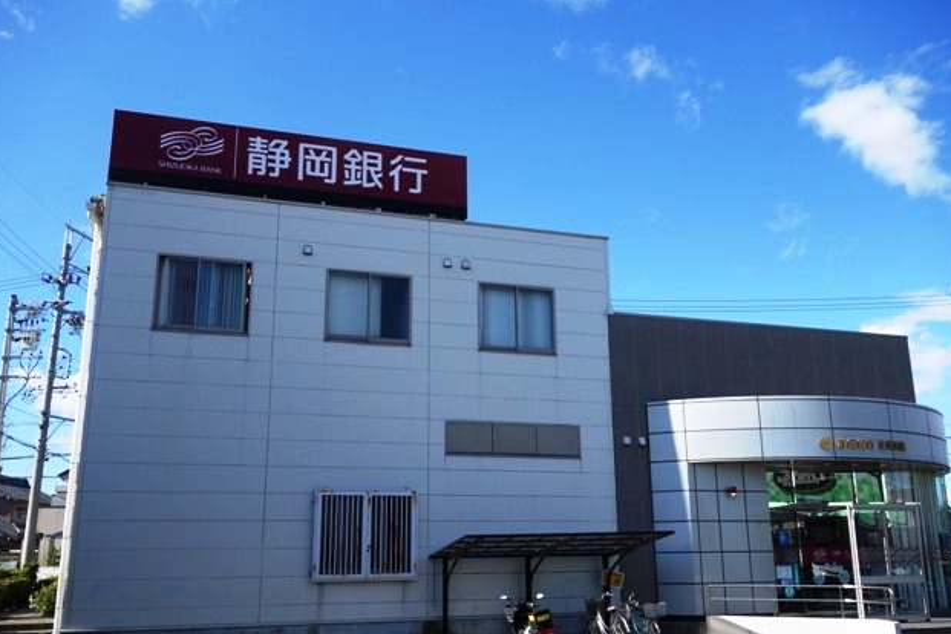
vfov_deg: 40.0
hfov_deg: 57.2
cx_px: 479
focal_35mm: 33
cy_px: 325
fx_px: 872
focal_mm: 11.89
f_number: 5.6
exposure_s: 1/500
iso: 125
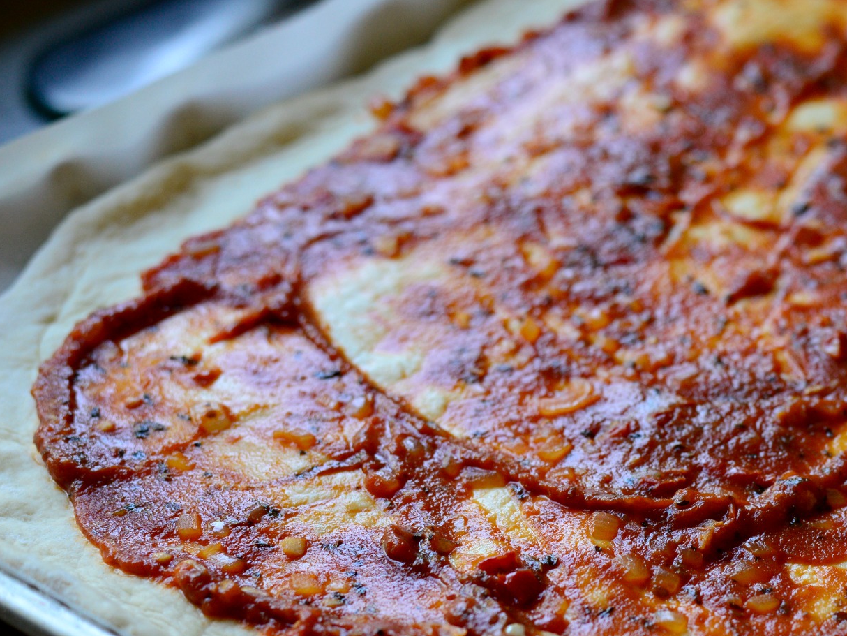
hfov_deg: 22.2
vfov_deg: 17.1
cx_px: 755
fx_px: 2105
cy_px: 438
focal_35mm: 86
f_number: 4
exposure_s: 1/100
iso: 800
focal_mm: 50
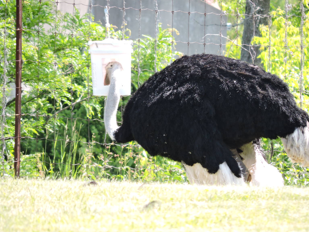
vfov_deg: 1.4
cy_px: 113
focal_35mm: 1045
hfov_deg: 1.9
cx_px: 148
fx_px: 9327
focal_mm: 180
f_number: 5.9
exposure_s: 1/200
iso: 400
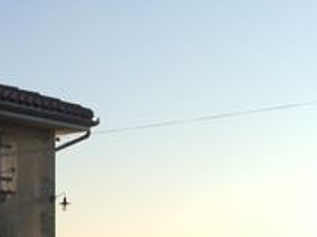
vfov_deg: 14.5
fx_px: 869
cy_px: 351
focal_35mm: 95
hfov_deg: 19.4
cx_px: -73
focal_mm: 4.15
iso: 32
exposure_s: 1/2160
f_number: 2.2
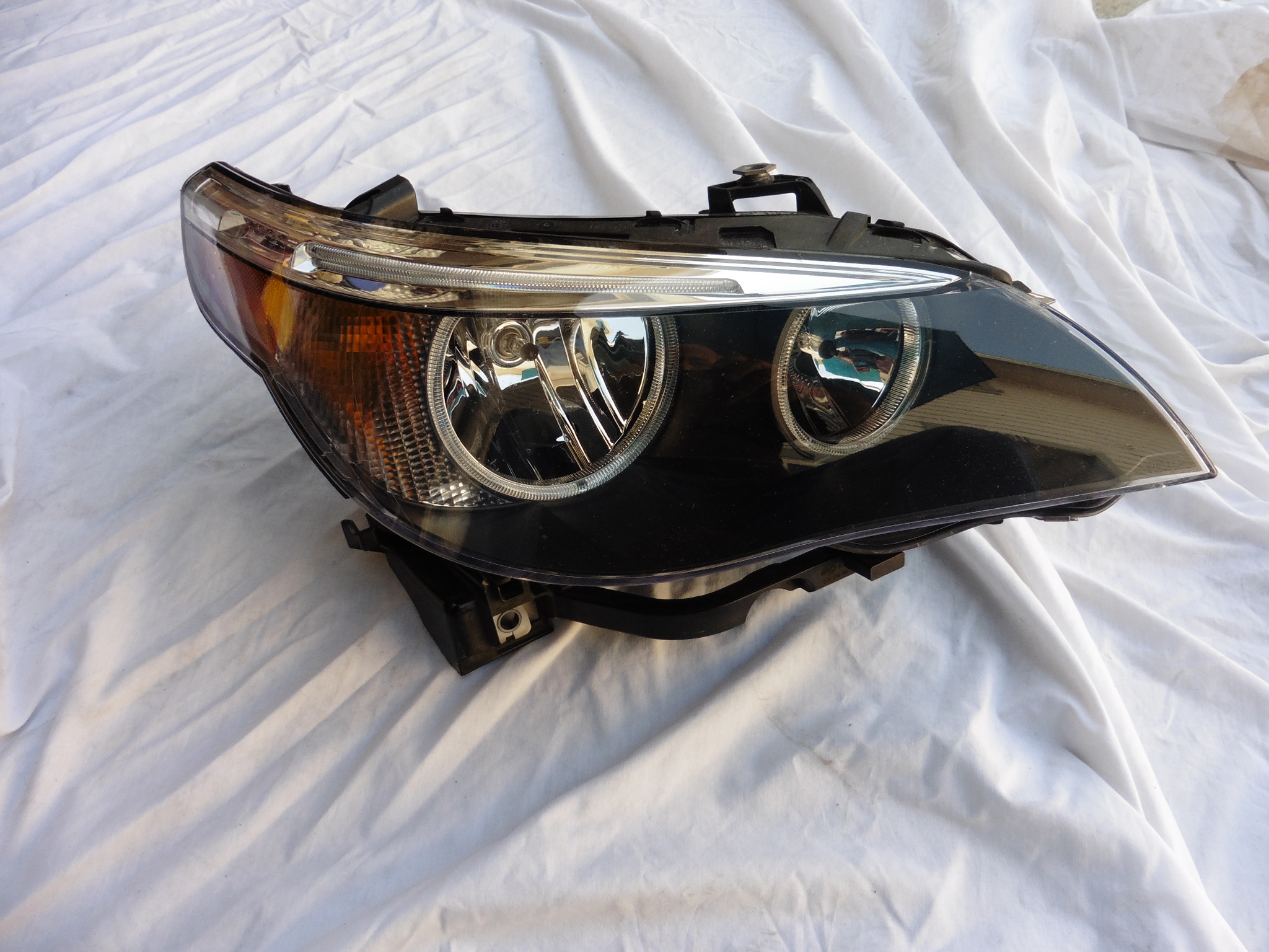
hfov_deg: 71.6
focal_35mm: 24
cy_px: 476
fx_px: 880
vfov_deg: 56.8
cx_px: 634
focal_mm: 4.3
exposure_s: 1/125
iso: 100
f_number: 4
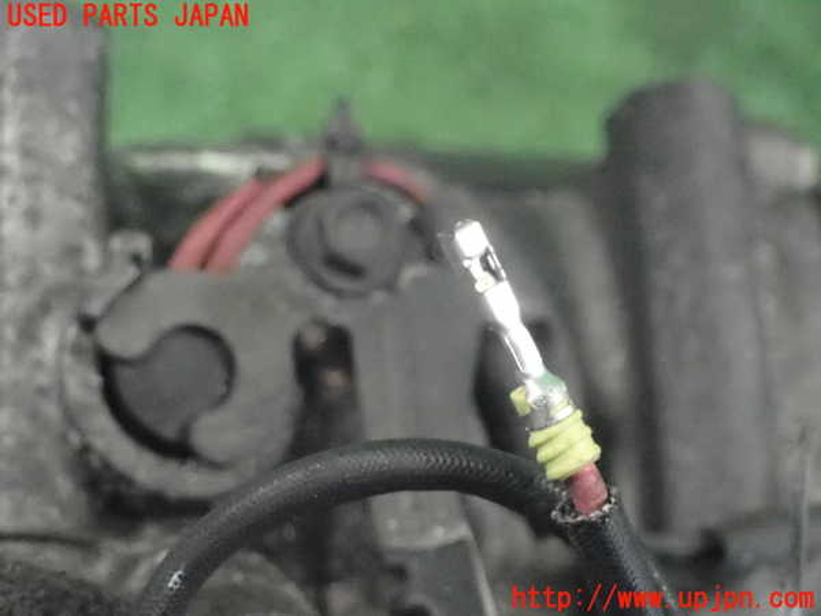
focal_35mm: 74
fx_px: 1755
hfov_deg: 26.3
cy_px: 308
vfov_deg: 19.9
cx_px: 410
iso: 6400
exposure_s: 1/60
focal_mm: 13.47
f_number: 4.2
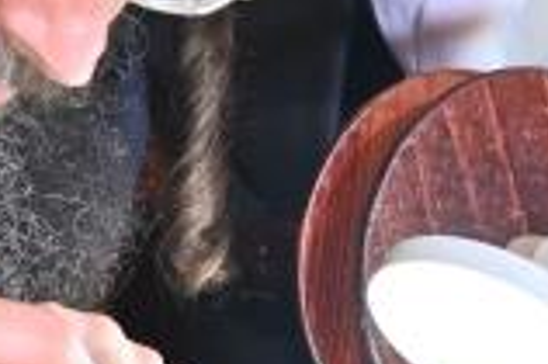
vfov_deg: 4.4
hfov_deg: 6.6
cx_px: 62
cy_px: 43
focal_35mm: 311
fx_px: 4729
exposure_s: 1/160
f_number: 4
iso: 640
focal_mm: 48
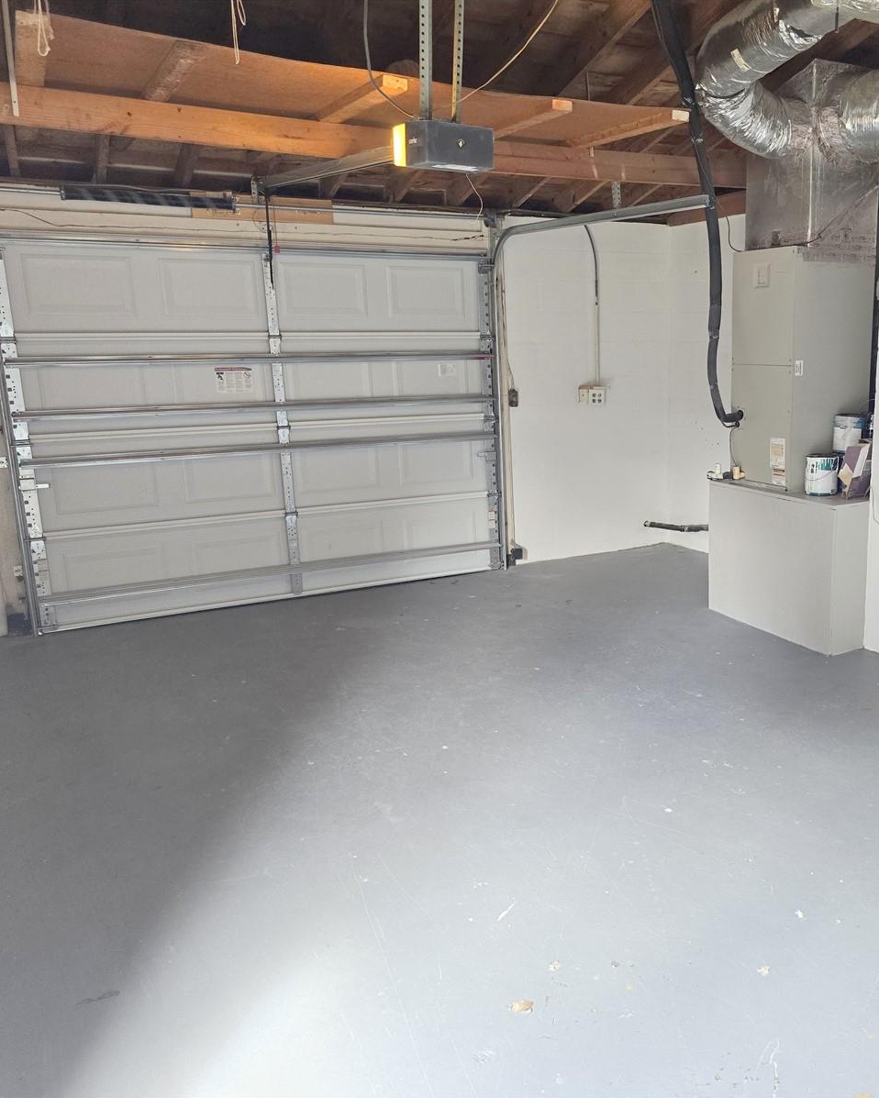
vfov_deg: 58.8
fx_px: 975
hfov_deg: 47.2
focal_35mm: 30
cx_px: 632
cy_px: 549
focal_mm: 6.3
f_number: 1.7
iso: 200
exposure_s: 1/180
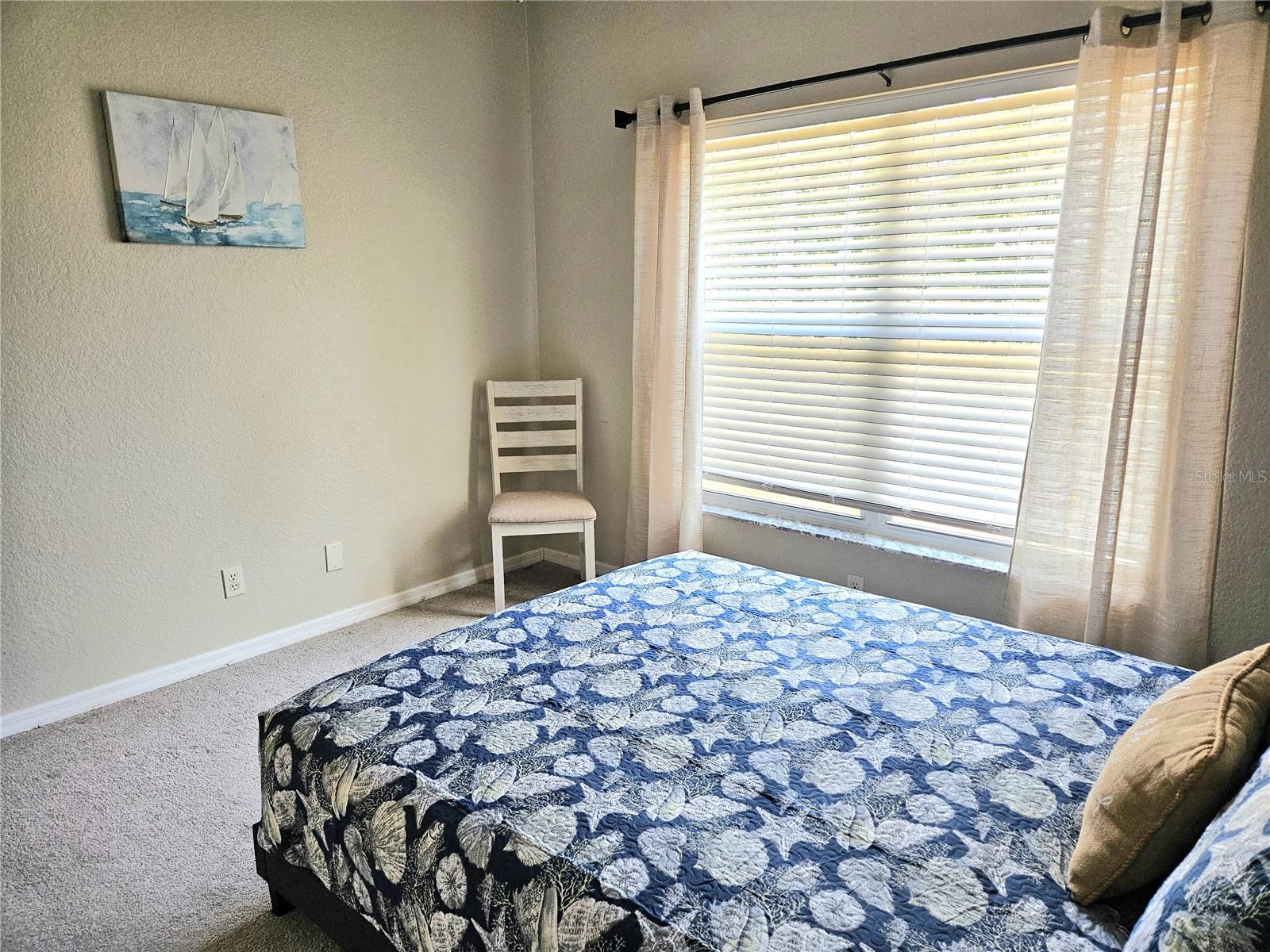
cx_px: 635
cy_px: 476
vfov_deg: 58.9
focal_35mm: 23
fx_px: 844
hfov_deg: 73.9
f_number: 1.8
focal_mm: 5.4
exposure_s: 1/182
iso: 125
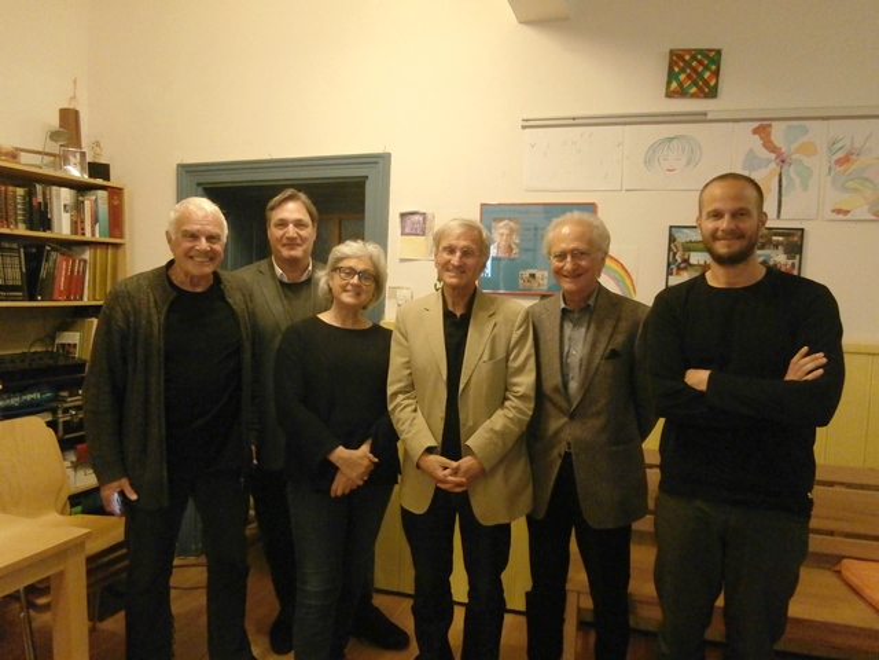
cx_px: 440
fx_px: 609
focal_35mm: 24
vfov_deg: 56.8
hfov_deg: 71.6
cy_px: 330
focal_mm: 4.2
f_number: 3
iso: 800
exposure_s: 1/25
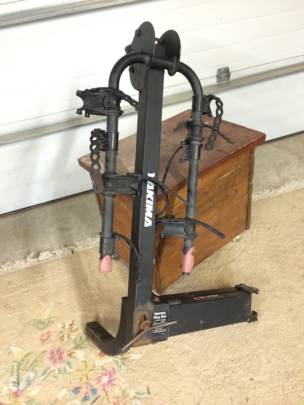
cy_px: 202
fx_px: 351
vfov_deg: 60.0
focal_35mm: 30
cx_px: 152
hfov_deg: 46.8
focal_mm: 4.12
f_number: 2.2
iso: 320
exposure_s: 1/15
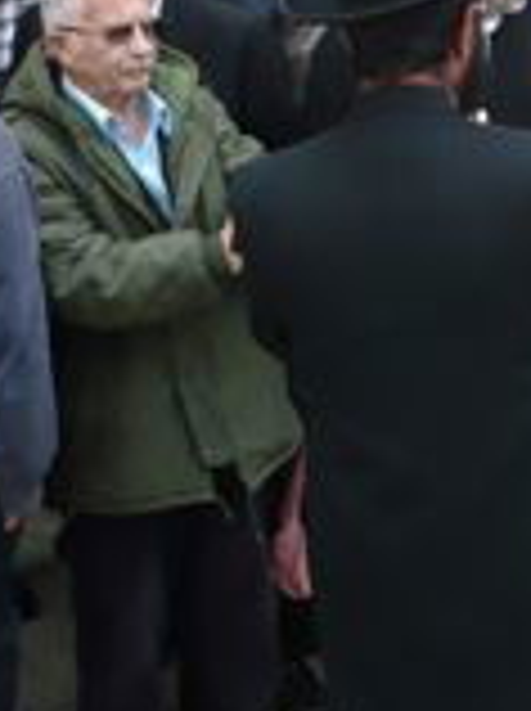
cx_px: 945
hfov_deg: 10.5
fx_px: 2728
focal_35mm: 133
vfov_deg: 14.6
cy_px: -4
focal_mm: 5.8
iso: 100
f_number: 2.8
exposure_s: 1/160
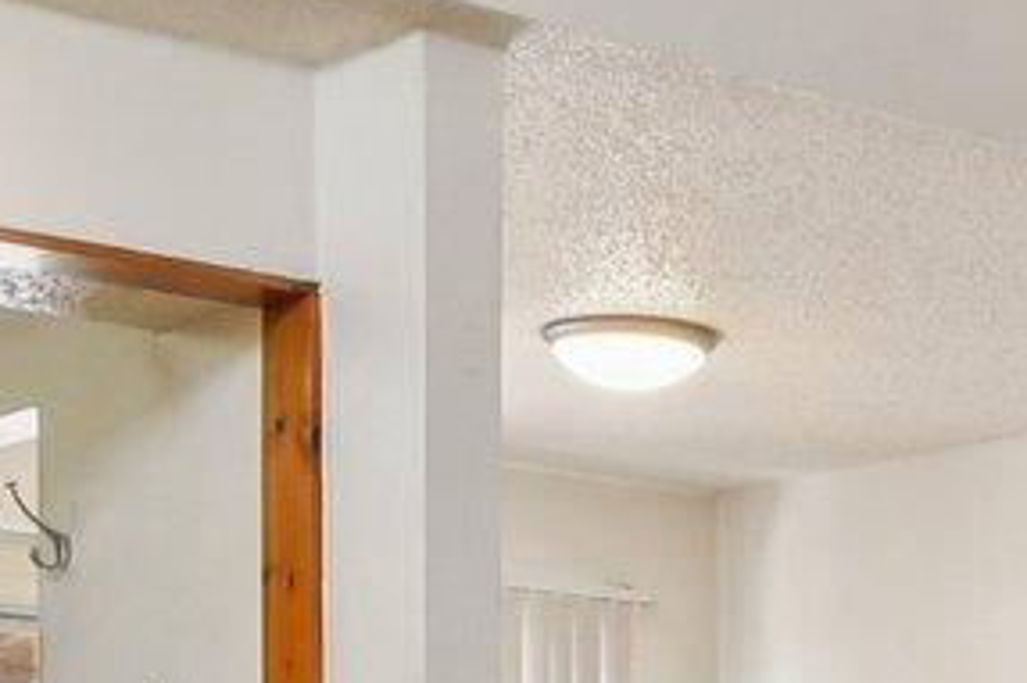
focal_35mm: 107
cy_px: 910
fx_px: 3051
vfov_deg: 12.4
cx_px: 1345
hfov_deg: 17.8
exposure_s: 1/15
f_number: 8
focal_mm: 10
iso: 400
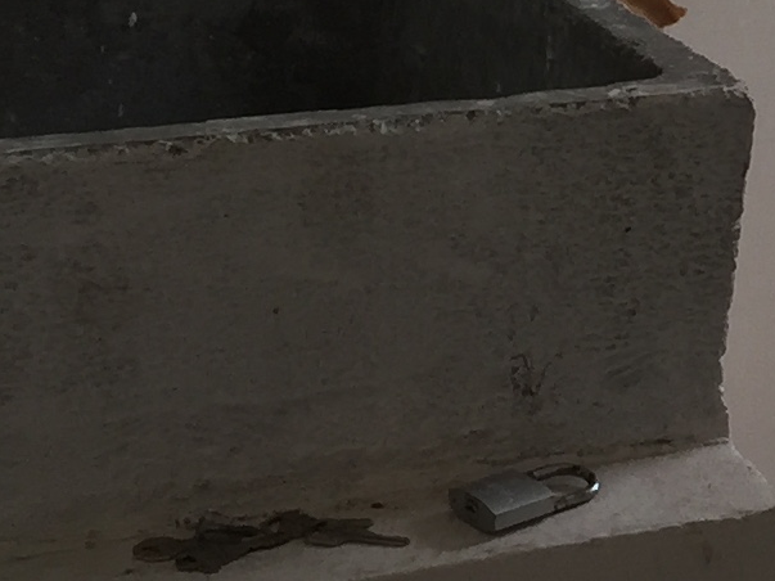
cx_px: 1376
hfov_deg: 11.7
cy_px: -87
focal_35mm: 157
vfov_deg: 9.3
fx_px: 3514
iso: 32
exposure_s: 1/341
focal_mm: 4.15
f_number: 2.2
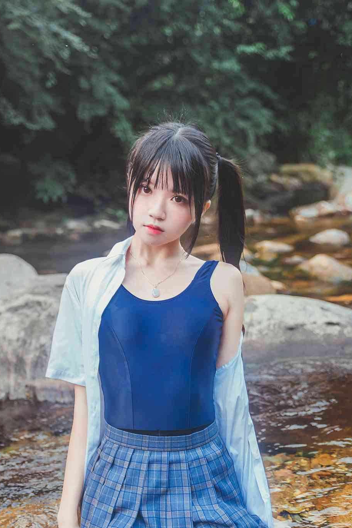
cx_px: 151
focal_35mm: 55
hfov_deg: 24.6
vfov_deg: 36.1
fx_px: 807
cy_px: 327
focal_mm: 42
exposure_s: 1/160
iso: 800
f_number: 2.8
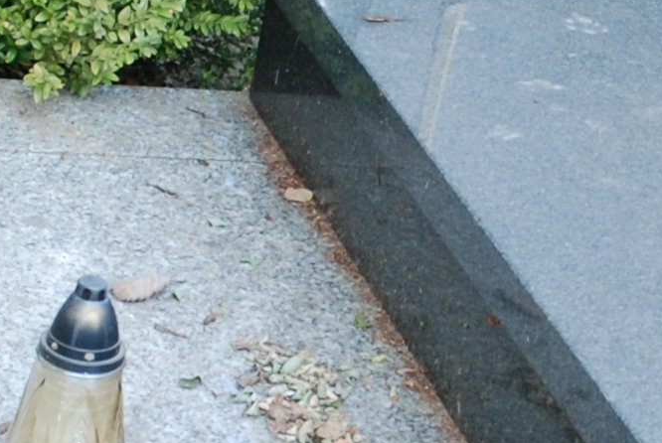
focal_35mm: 157
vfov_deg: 8.8
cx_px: 323
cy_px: 201
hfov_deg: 13.1
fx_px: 2891
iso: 200
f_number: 5.6
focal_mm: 18
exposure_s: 1/125
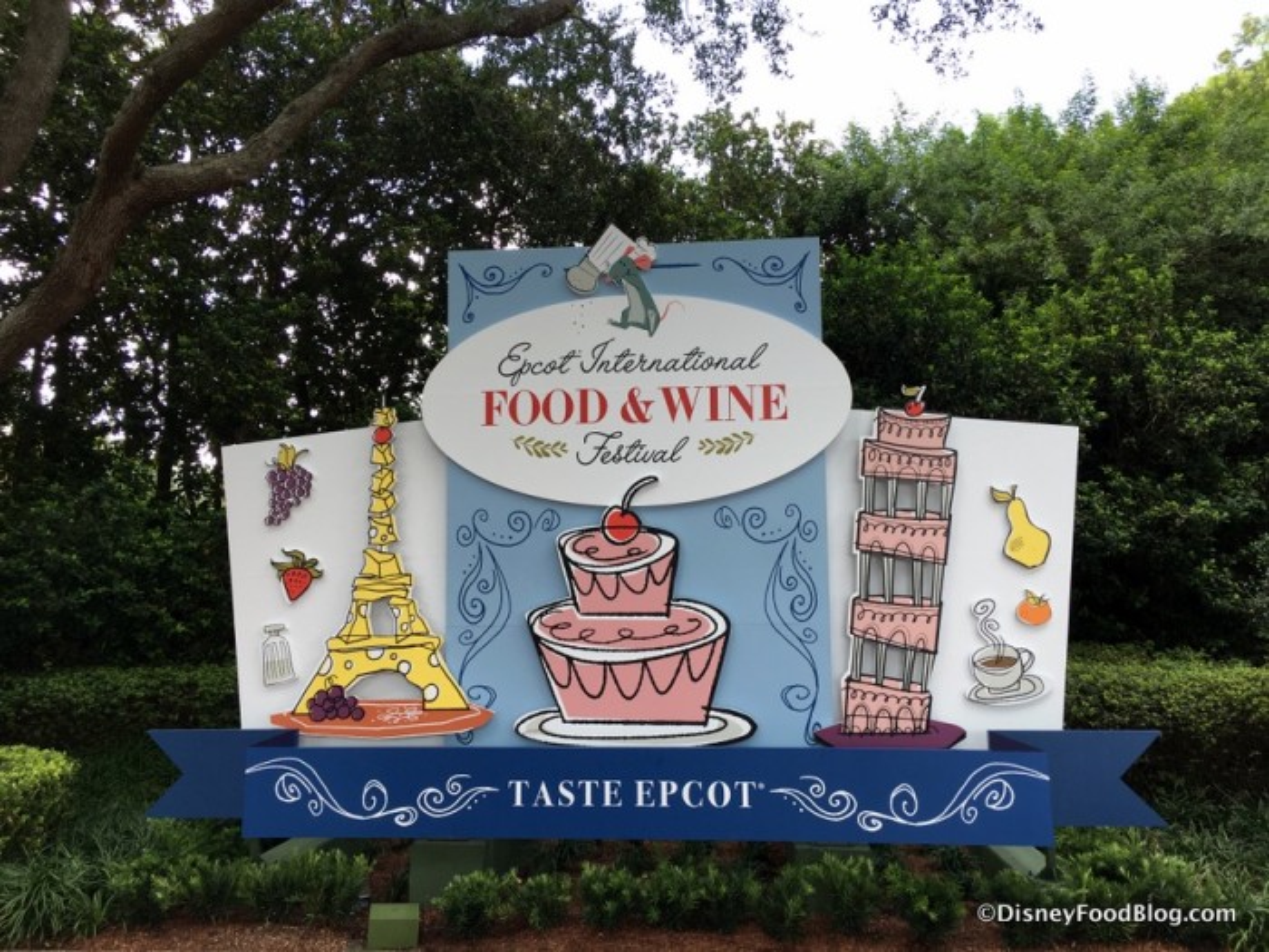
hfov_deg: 61.7
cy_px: 476
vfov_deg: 48.2
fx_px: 1063
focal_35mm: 29
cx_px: 634
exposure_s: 1/163
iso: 25
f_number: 2.2
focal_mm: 4.15
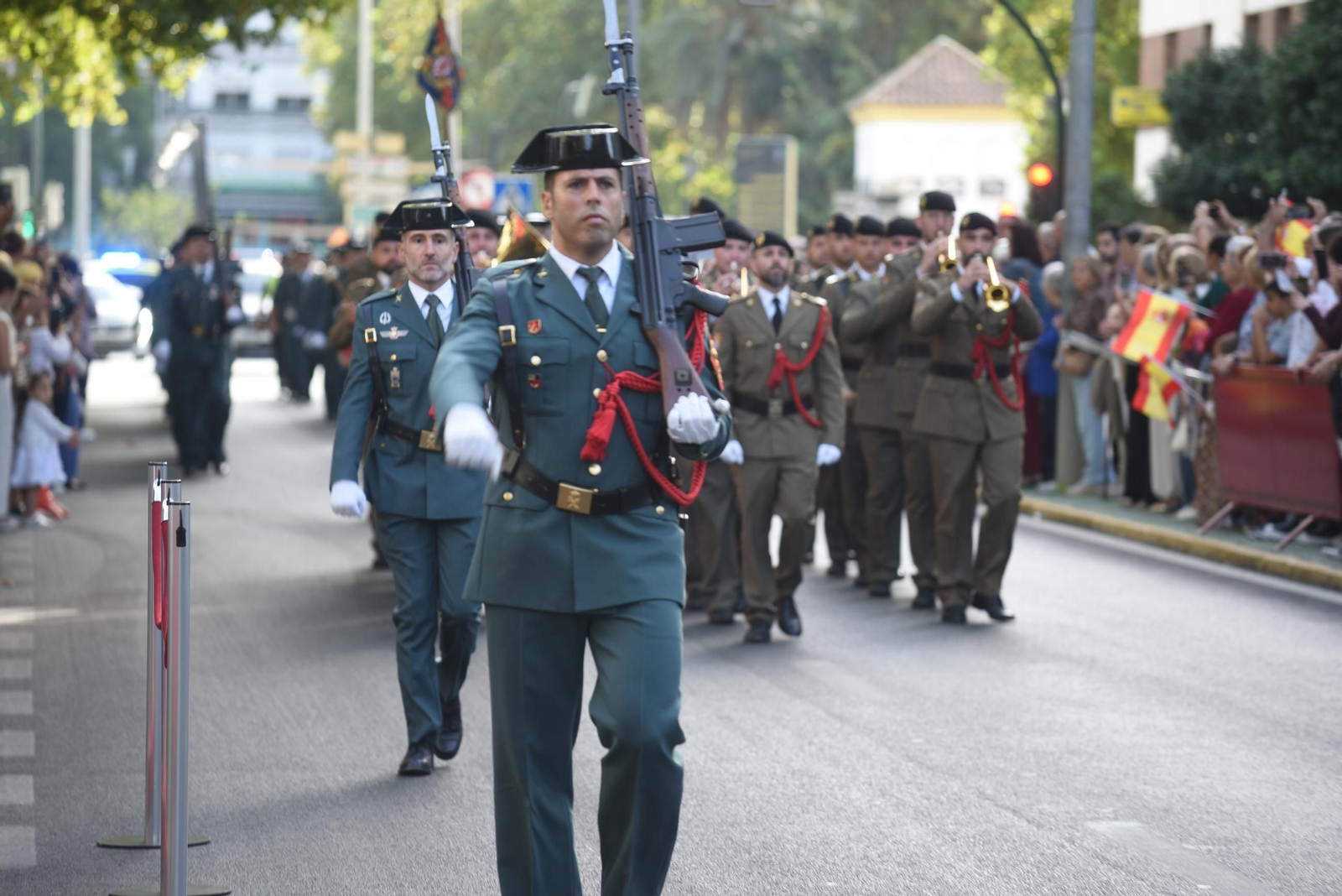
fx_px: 6526
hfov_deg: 11.7
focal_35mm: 175
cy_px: 448
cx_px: 671
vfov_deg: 7.9
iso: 200
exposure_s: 1/160
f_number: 4
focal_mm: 175
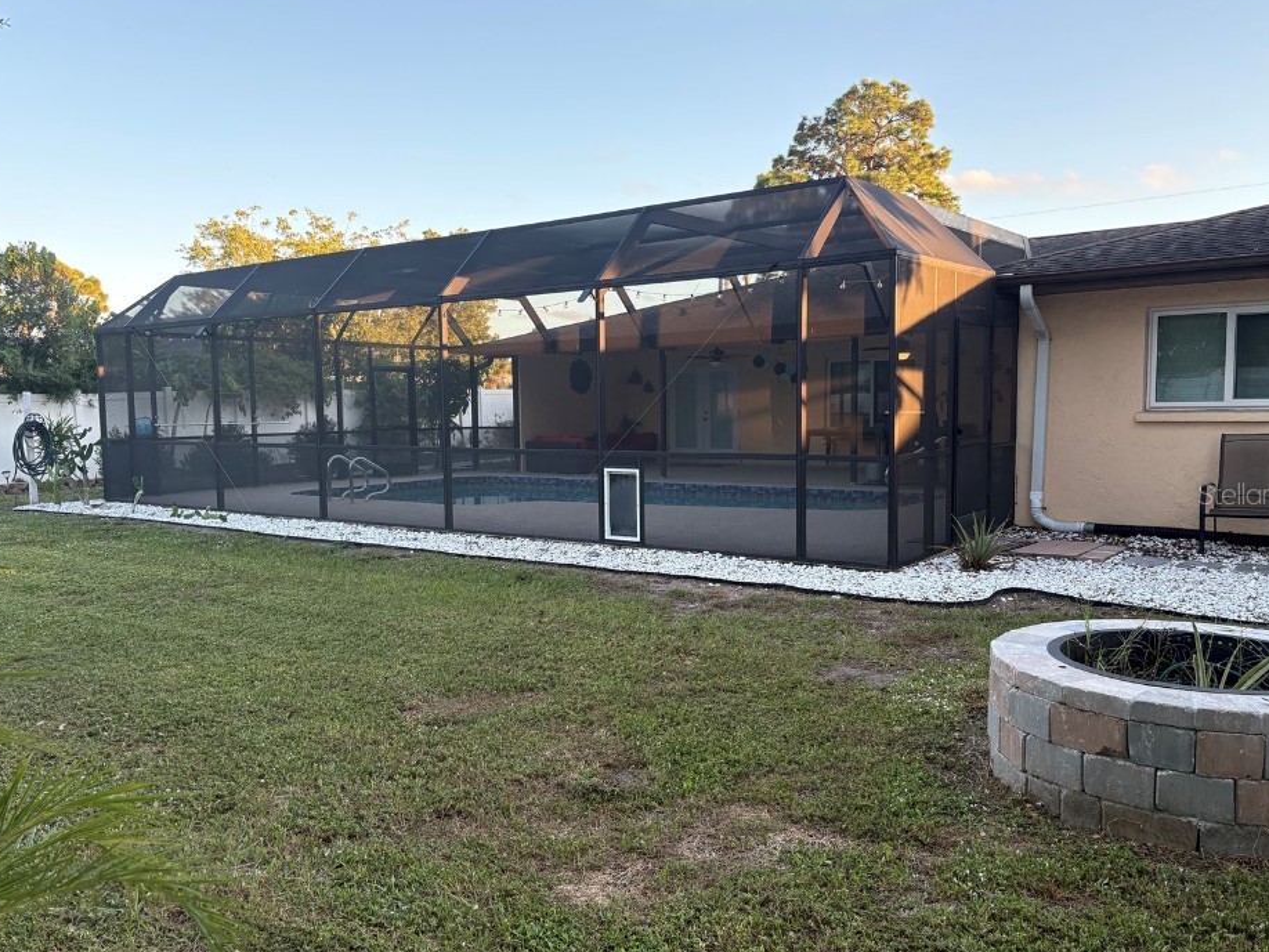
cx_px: 621
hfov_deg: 61.6
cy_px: 493
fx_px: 1063
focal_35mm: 29
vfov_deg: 48.2
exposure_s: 1/339
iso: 64
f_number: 1.6
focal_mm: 5.96
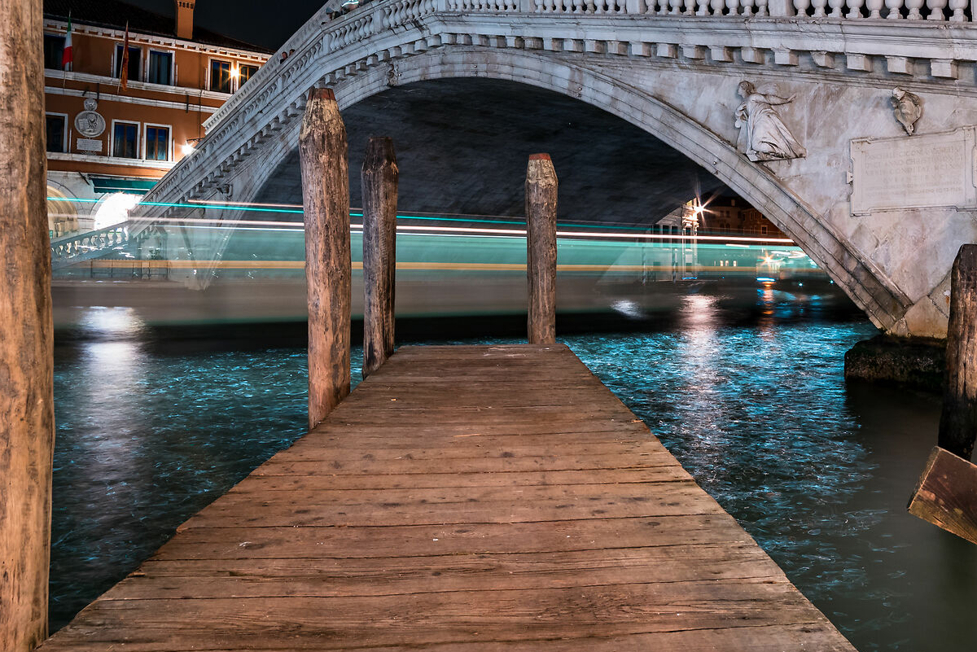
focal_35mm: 28
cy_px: 215
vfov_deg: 45.7
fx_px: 760
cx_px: 679
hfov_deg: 63.2
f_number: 11
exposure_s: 20
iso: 160
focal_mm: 14
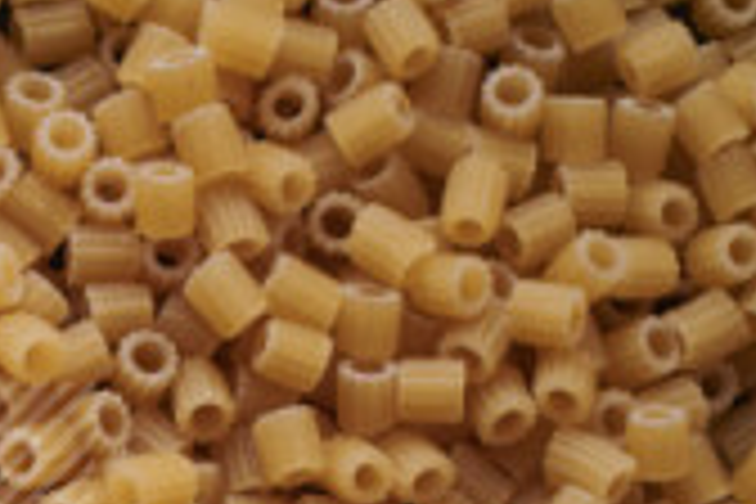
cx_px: -1030
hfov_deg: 8.0
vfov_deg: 5.6
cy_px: 1156
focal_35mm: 238
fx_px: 4998
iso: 160
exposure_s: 1/100
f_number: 8
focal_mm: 50
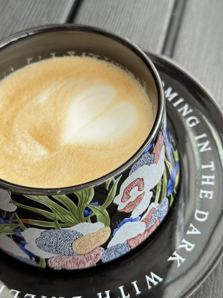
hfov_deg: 30.3
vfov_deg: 39.7
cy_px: 149
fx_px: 412
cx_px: 112
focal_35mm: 48
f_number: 1.78
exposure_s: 1/186
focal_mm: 6.76
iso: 64
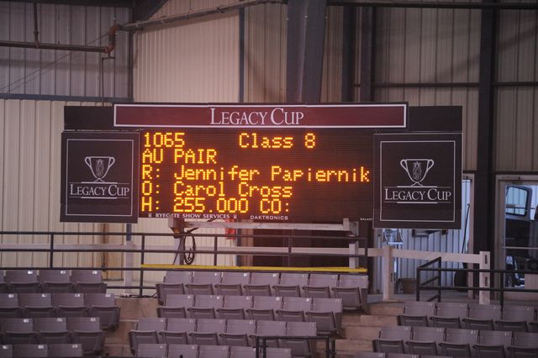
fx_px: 2987
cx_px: 269
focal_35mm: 200
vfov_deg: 6.9
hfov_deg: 10.3
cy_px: 179
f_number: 2.8
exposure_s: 1/400
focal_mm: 200
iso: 5000
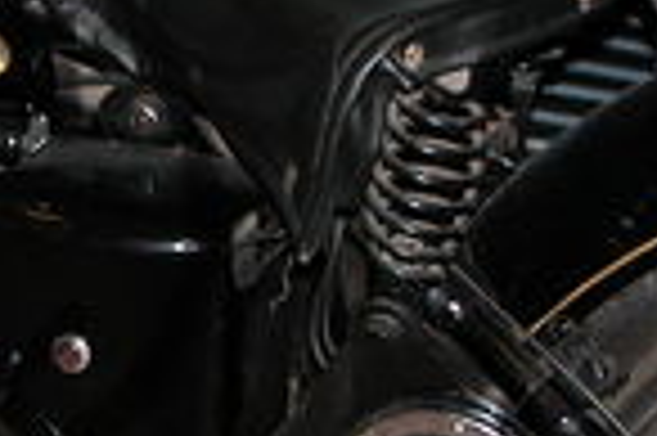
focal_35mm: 240
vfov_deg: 5.7
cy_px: 211
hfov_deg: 8.5
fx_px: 4375
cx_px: -81
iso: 100
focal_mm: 10.7
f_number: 2.9
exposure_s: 1/60
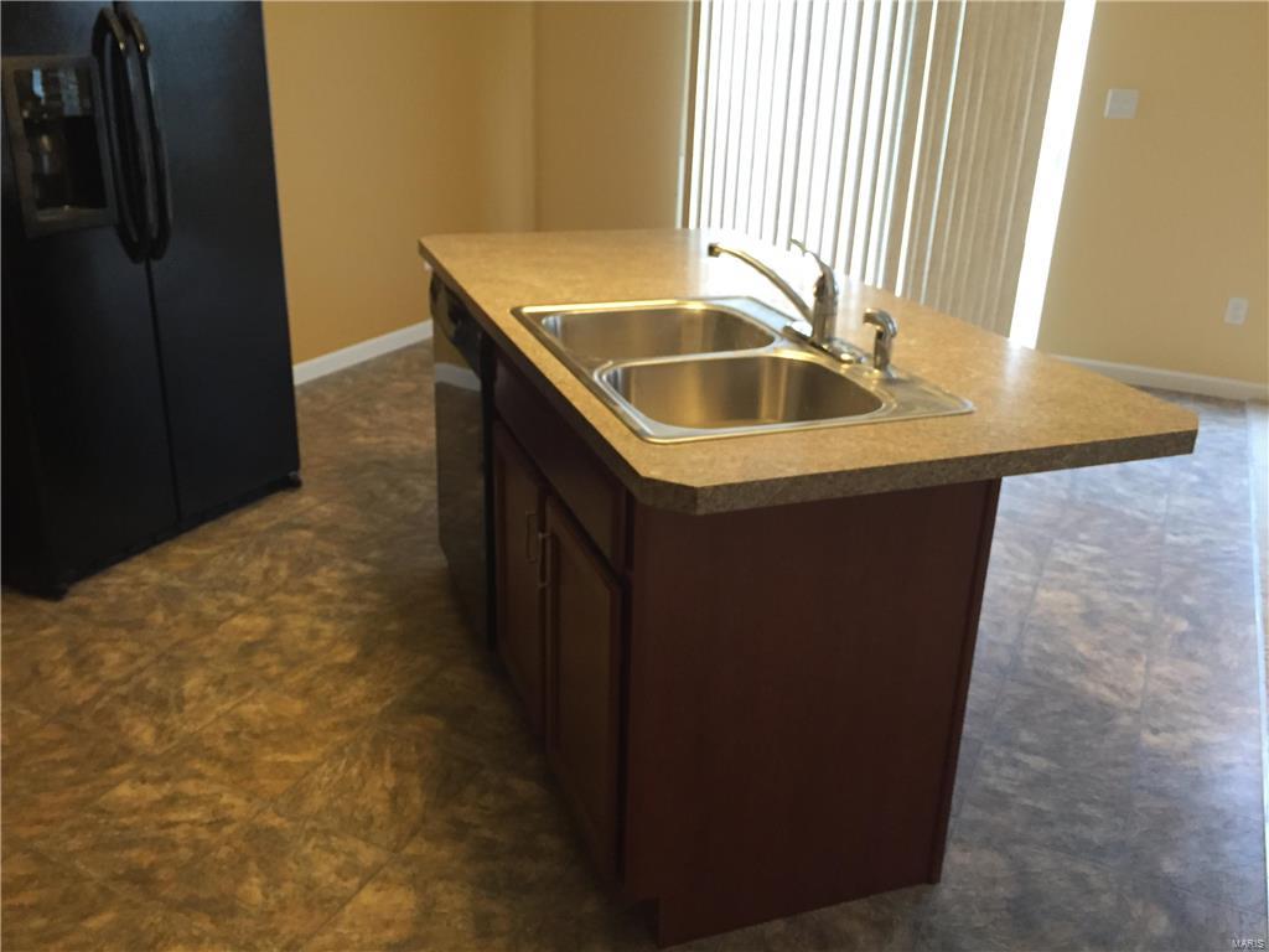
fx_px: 1063
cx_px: 634
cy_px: 476
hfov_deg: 61.7
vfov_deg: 48.2
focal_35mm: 29
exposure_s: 1/30
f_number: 2.2
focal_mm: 4.15
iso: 160
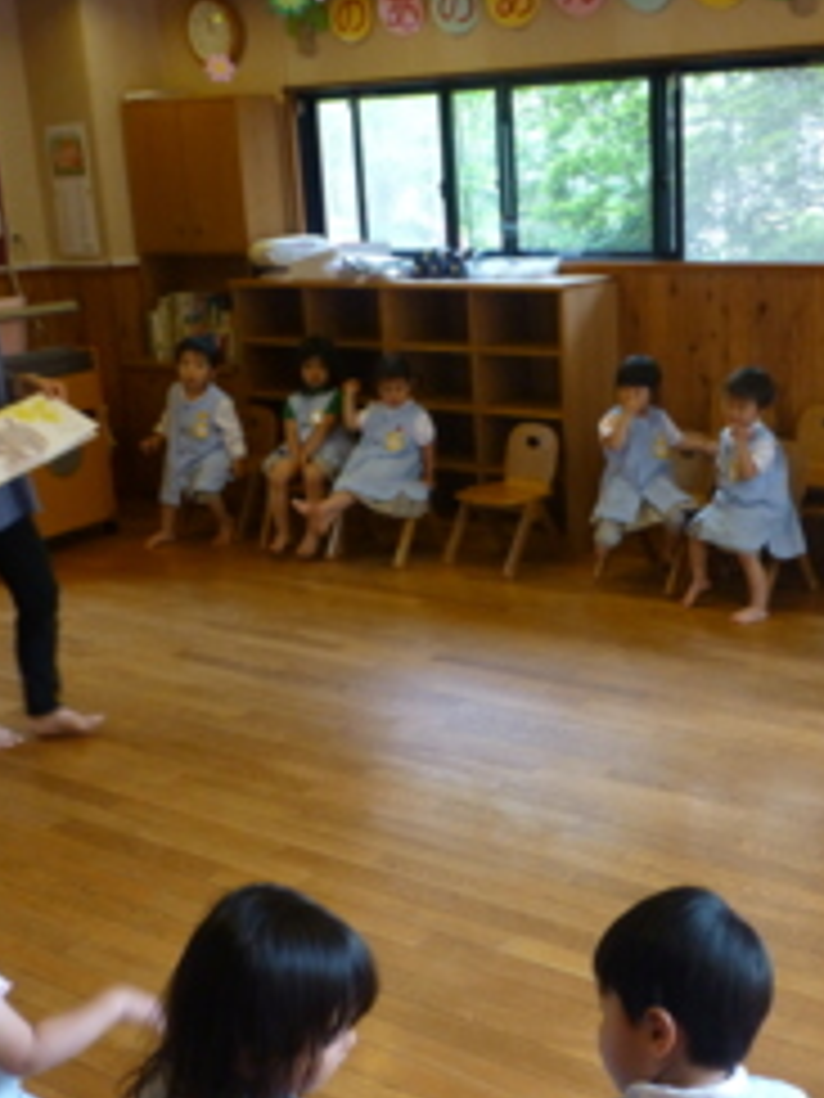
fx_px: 1365
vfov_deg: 43.8
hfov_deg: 33.1
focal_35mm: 43
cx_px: 590
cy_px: 567
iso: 400
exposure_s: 1/60
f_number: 3.6
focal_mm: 5.4
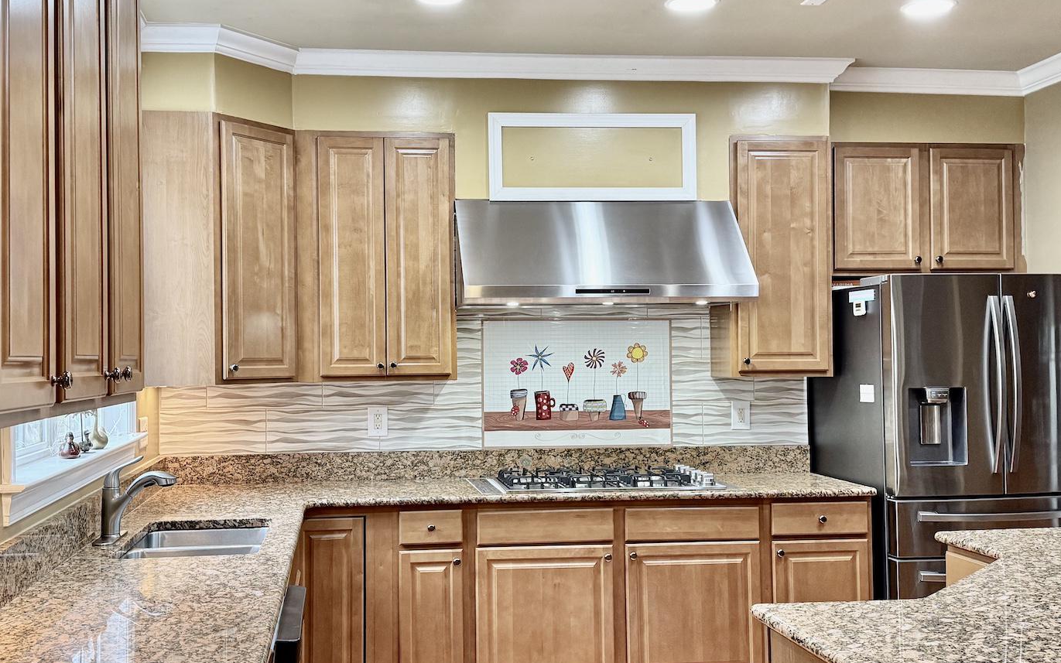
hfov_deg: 51.4
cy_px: 340
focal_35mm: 38
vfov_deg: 33.6
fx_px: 1099
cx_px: 470
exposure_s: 1/60
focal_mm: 6.76
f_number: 1.78
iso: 200
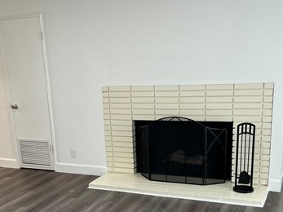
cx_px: 123
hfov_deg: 39.6
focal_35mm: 48
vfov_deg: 29.6
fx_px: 392
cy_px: 170
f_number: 1.5
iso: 100
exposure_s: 1/120
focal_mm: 5.7
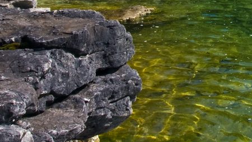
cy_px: -64
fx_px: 494
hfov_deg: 27.0
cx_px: 253
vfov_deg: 15.2
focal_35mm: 74
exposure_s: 1/80
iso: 100
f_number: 14
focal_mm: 10
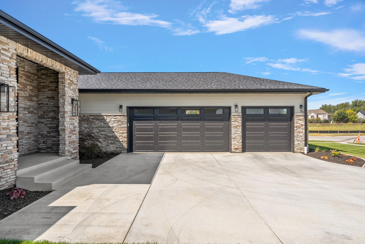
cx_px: 182
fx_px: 211
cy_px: 122
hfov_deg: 81.8
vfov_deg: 60.0
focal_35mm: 21
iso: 100
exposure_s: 1/250
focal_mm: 20.8
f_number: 9
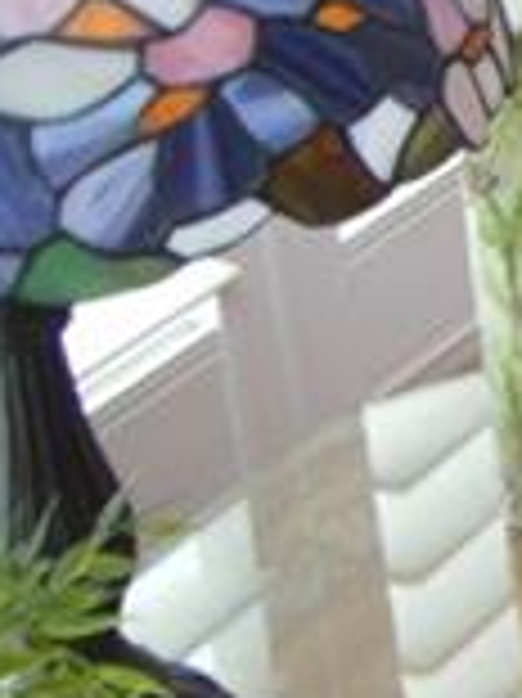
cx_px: 2984
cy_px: -673
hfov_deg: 5.3
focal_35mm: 179
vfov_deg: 10.2
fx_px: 3604
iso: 400
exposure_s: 1/80
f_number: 4.5
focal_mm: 12
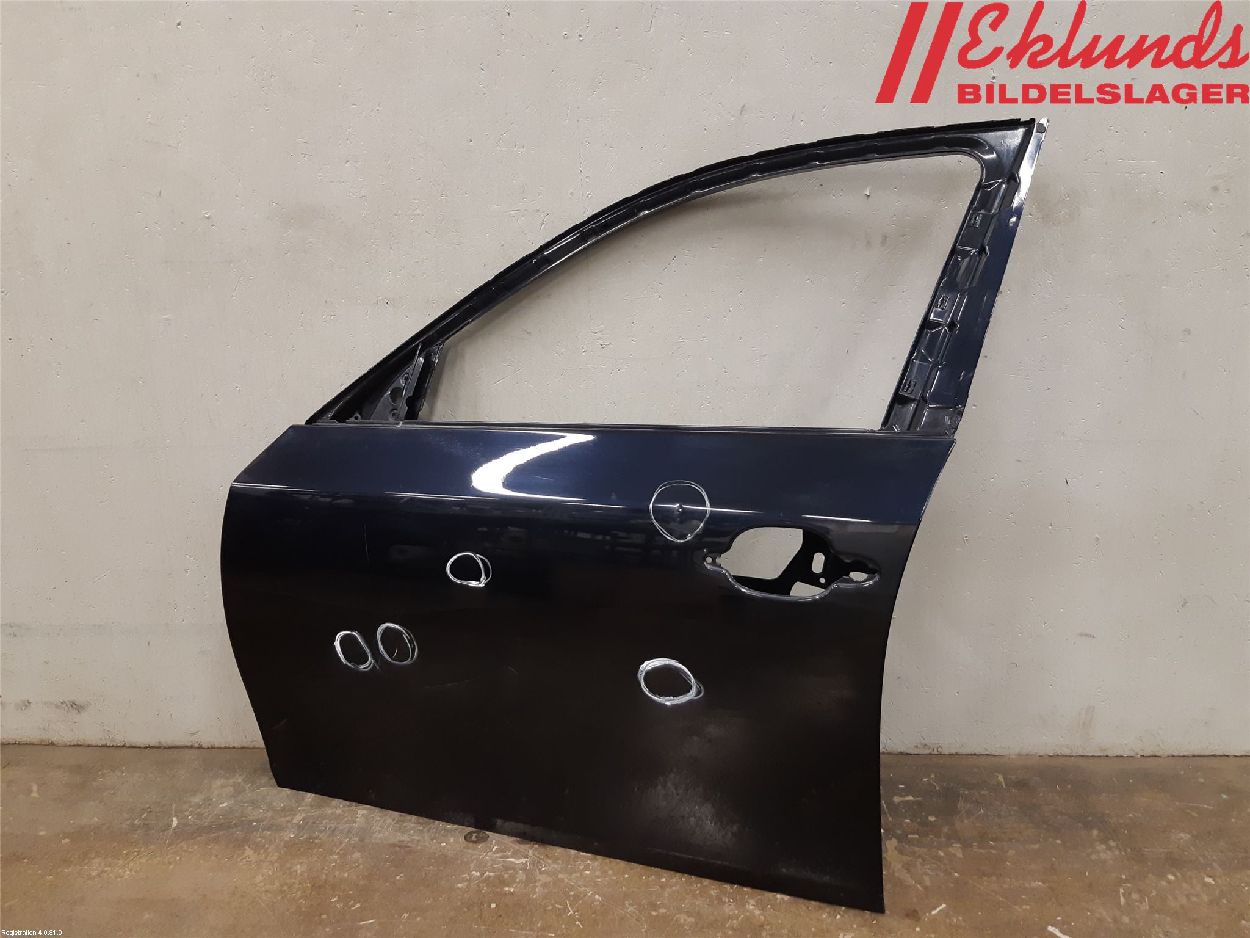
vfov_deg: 53.1
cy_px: 469
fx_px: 939
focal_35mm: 26
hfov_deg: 67.3
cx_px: 625
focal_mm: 3.93
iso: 200
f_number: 1.7
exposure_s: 1/50
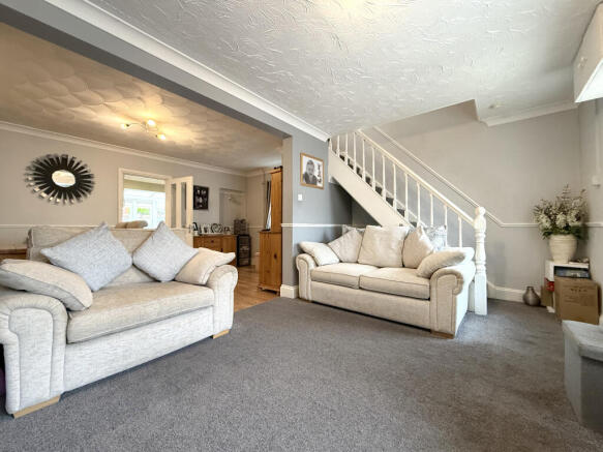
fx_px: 244
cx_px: 302
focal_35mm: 14
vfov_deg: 85.7
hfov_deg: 102.1
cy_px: 226
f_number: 2.2
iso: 320
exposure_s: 1/50
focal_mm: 2.22
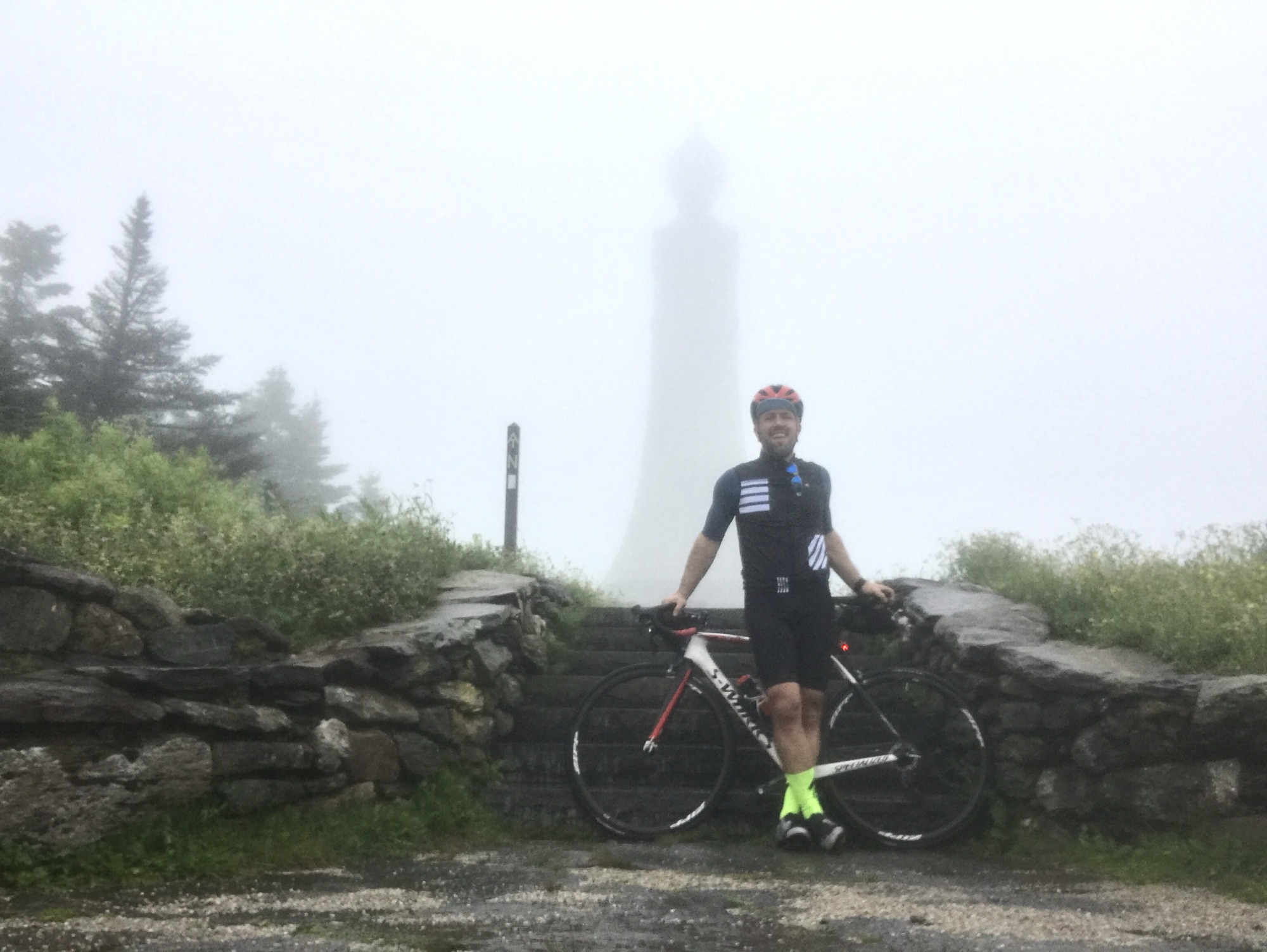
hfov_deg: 56.8
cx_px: 634
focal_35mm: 32
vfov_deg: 44.2
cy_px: 476
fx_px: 1172
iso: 25
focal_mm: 2.87
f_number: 2.2
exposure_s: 1/407
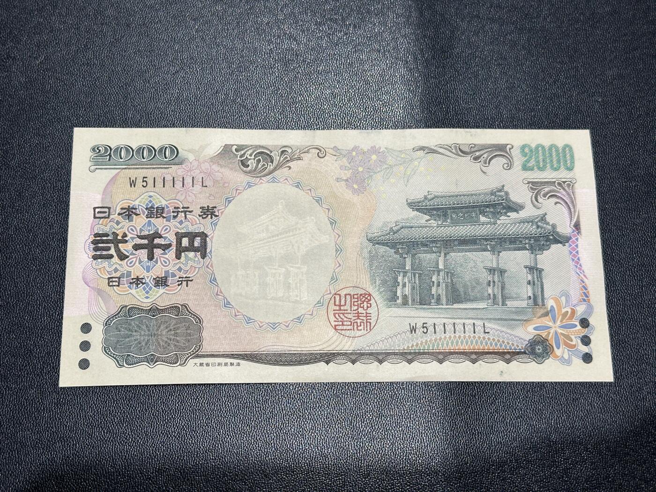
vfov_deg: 30.3
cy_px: 246
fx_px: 910
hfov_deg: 39.7
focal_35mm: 48
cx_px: 328
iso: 100
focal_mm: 6.86
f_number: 1.78
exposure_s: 1/50
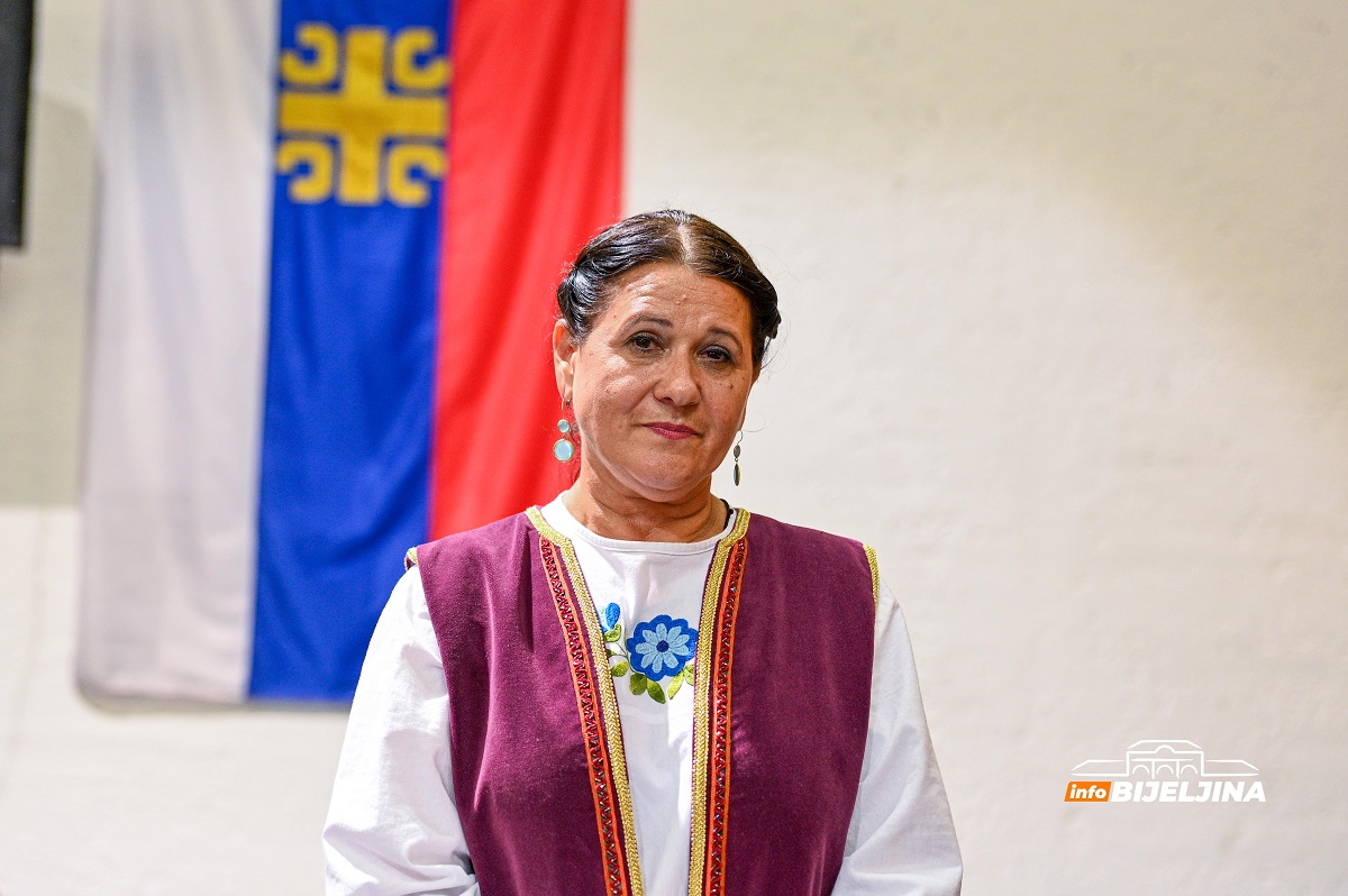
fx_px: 2619
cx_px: 674
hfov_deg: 28.9
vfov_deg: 19.4
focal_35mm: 70
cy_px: 448
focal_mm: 70
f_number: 2.8
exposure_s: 1/80
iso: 1600
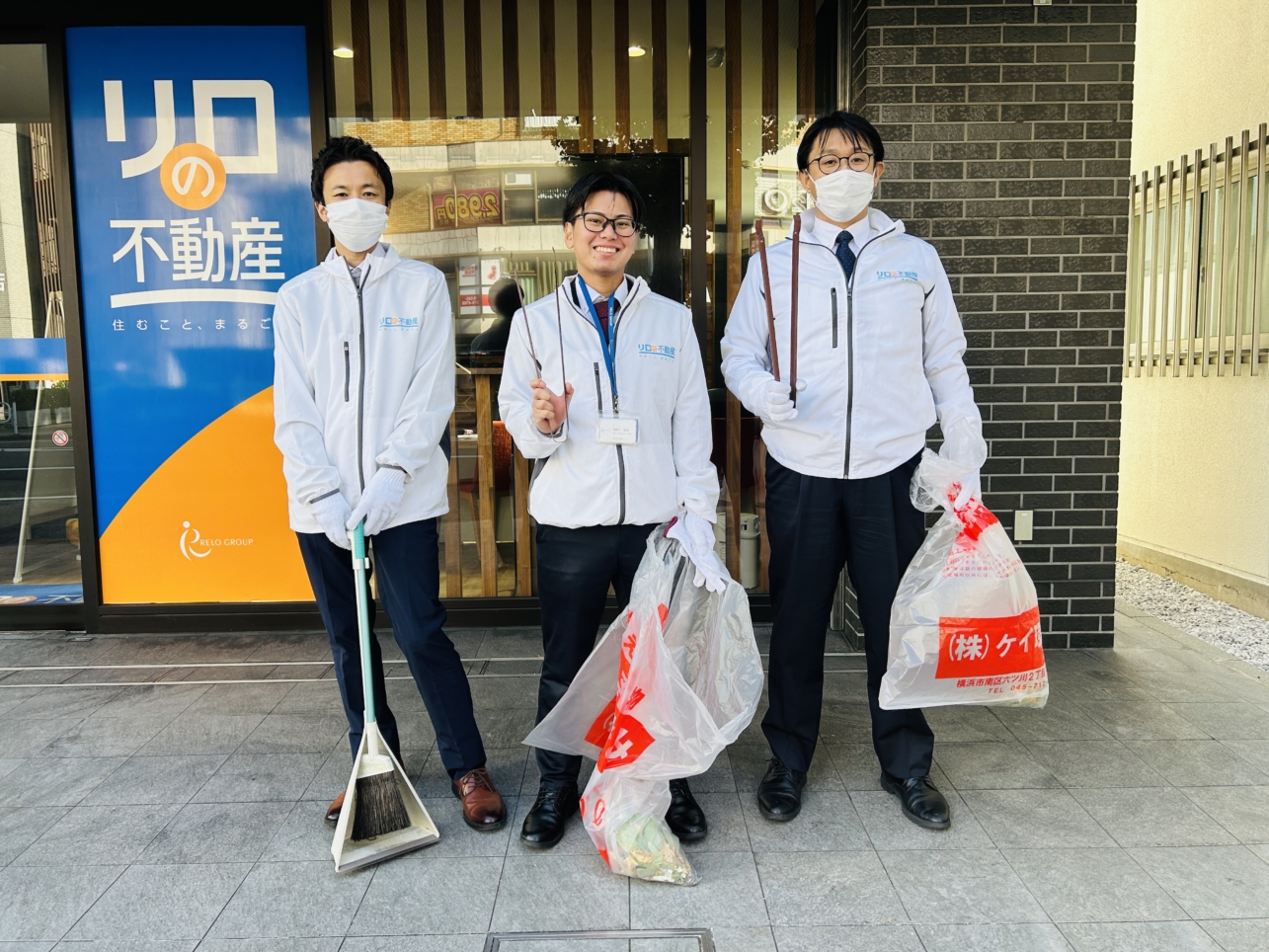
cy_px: 476
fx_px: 953
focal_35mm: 26
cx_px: 634
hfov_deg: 67.3
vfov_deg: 53.1
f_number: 1.5
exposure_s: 1/466
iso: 50
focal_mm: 5.7
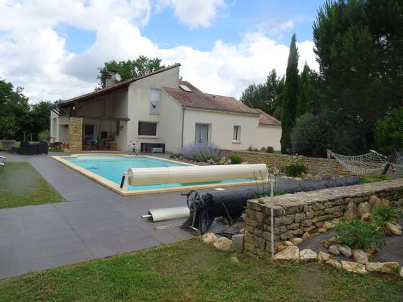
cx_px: 202
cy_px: 151
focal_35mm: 24
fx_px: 279
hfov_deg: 71.6
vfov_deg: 56.8
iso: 80
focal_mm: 4.1
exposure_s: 1/800
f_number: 3.5
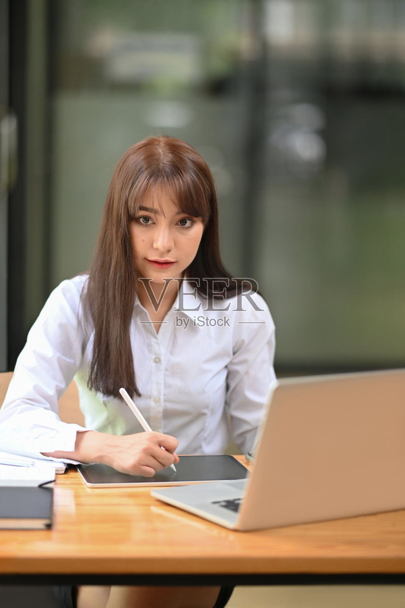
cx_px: 202
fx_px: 1771
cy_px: 304
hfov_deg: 13.0
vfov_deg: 19.5
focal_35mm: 105
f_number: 1.4
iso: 500
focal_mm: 105
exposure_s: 1/1000
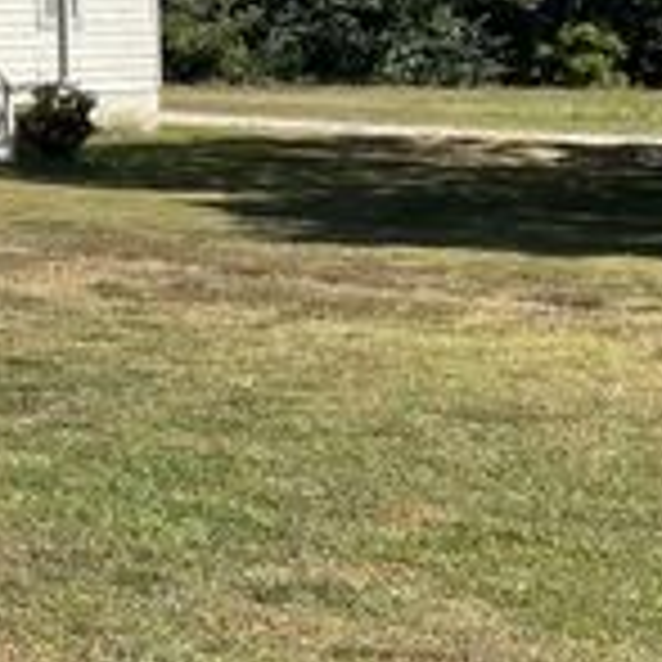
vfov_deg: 16.5
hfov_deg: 15.5
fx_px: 2250
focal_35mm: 104
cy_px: 47
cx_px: -302
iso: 32
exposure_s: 1/2882
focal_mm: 4.2
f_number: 1.6
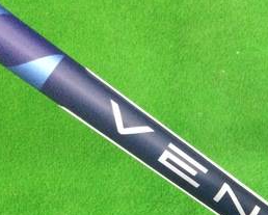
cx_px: 278
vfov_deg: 19.9
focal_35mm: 75
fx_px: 596
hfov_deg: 24.1
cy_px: 212
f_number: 2.4
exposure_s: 1/30
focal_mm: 3.3
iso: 250
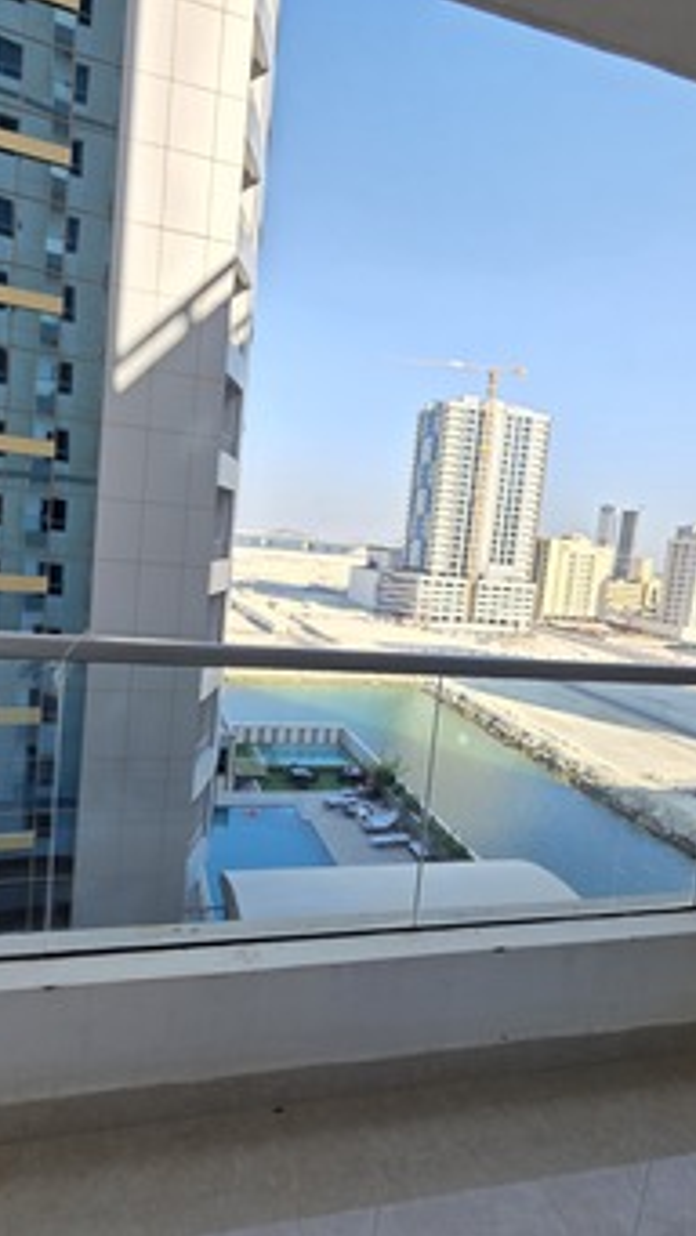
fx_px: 623
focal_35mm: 19
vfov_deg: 89.6
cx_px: 317
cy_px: 618
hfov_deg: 58.3
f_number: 1.9
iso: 40
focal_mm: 2.2
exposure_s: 1/496
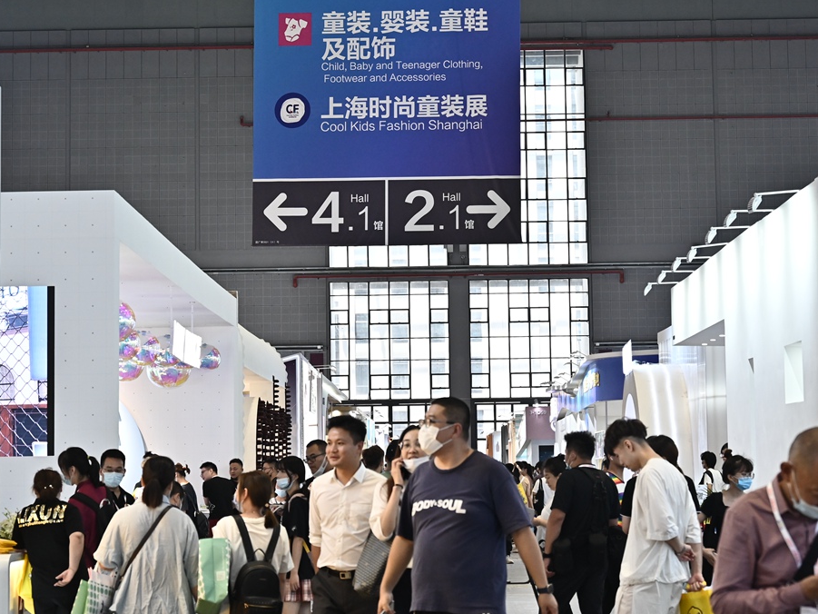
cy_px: 306
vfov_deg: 20.7
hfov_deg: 27.4
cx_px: 453
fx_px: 1678
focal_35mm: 71
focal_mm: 65
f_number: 6
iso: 1600
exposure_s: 1/125
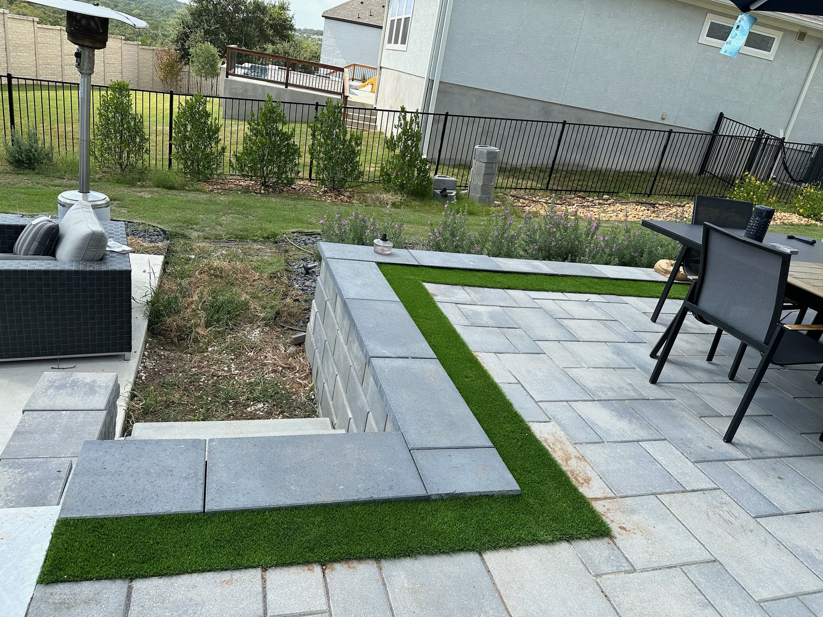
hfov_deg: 71.6
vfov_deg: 56.8
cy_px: 308
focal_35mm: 24
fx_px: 571
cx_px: 412
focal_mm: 6.86
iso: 80
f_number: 1.78
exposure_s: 1/2155
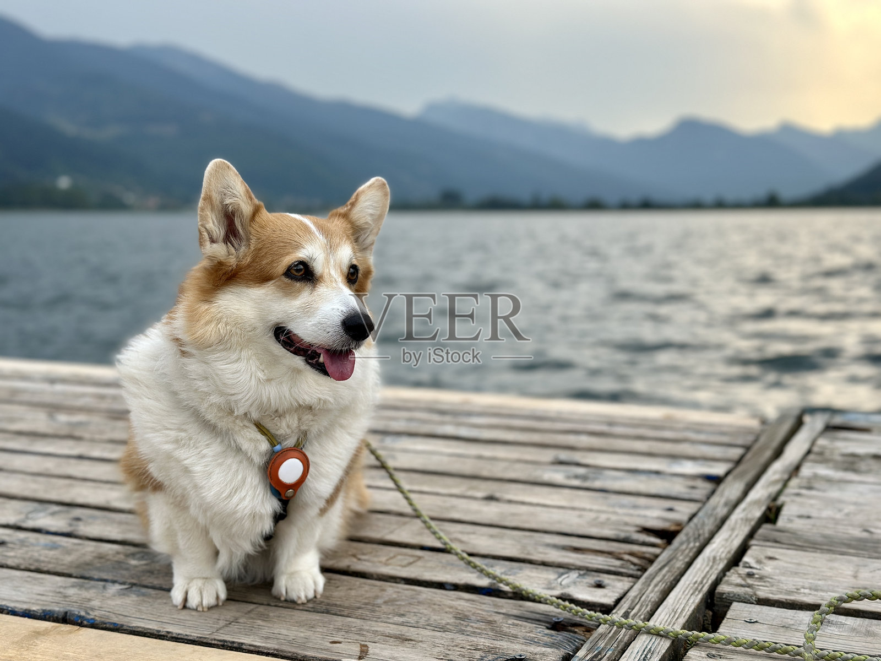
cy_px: 330
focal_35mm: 48
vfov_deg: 30.3
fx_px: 1222
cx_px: 440
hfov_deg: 39.7
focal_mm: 6.86
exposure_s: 1/2160
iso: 80
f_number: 1.78
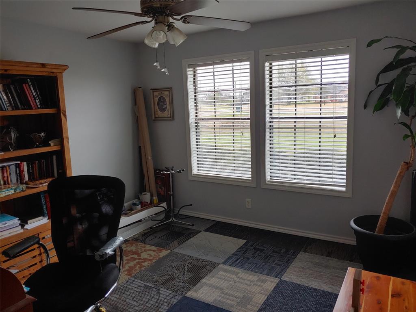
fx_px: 300
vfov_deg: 54.9
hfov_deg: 69.4
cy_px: 156
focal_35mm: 25
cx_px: 208
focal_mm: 4.23
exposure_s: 1/134
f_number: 1.5
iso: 50
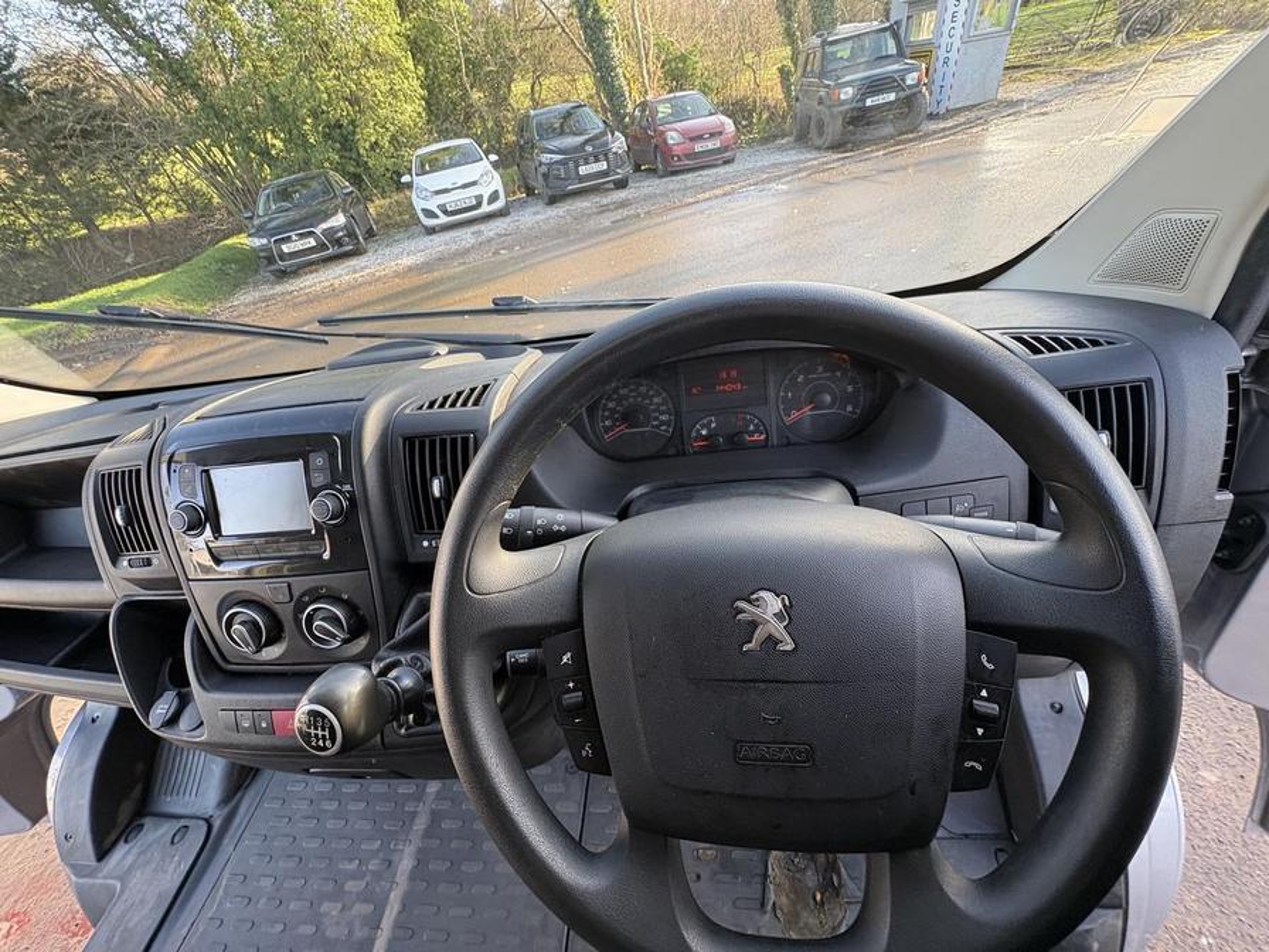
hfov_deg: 102.1
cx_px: 634
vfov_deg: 85.7
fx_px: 513
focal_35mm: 14
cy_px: 476
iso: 200
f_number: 2.2
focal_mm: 2.22
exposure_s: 1/99
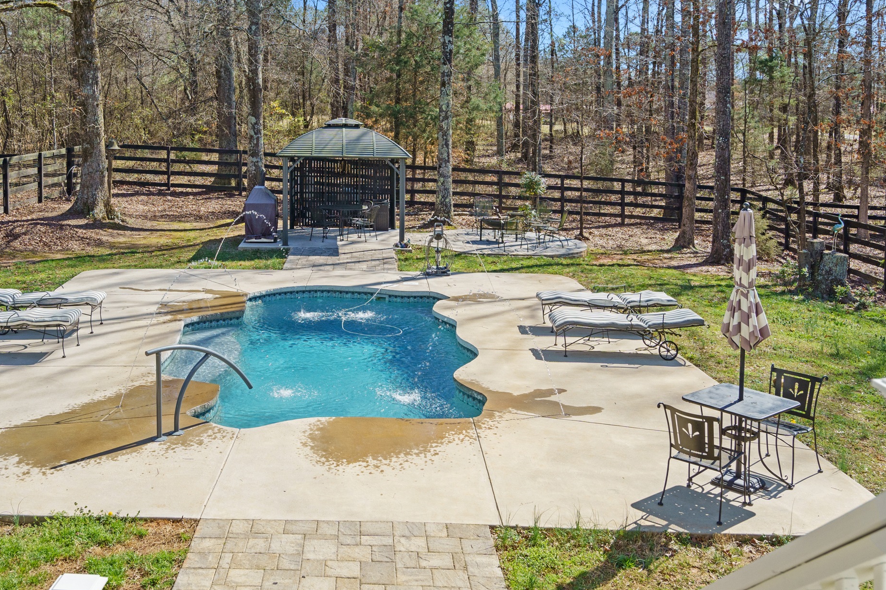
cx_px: 358
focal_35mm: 38
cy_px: 342
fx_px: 935
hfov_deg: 50.4
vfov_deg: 35.0
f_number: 6.3
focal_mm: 28
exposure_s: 1/1000
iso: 1250
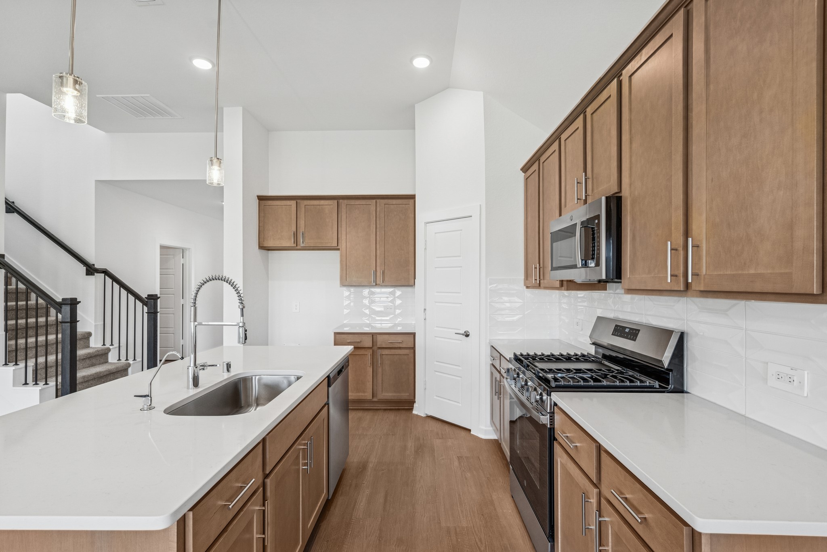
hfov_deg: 96.7
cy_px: 276
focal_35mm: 16
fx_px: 368
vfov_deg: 73.8
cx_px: 414
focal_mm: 16
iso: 500
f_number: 7.1
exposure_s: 1/30
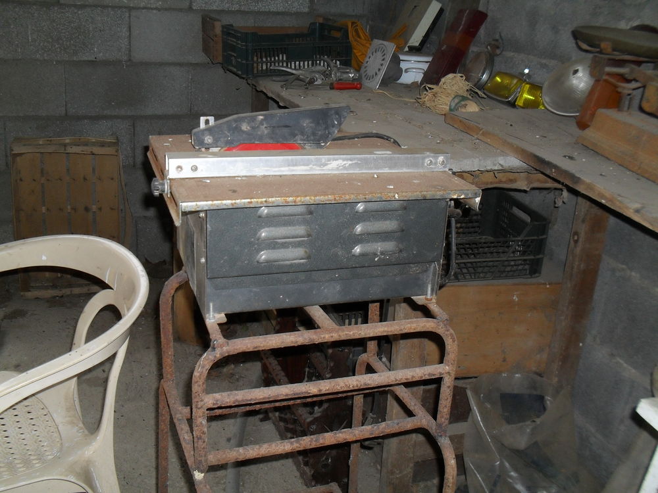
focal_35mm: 35
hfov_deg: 52.6
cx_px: 329
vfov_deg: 40.7
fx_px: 665
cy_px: 246
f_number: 3.2
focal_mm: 6.3
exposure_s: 1/45
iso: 200
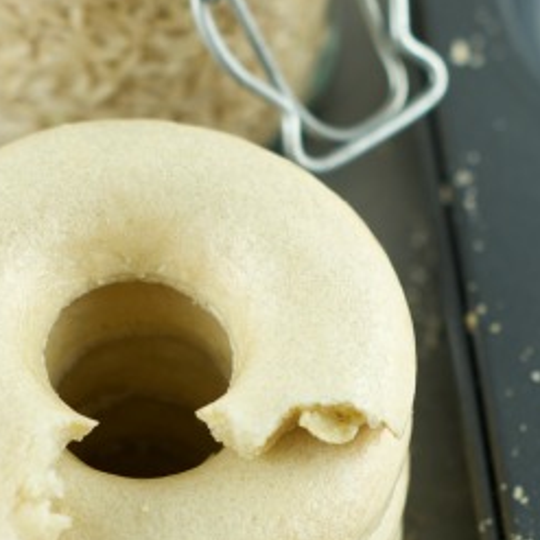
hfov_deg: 10.4
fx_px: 2965
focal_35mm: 168
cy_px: 465
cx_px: 275
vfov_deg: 10.4
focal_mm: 50
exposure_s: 1/60
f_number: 2.8
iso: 100
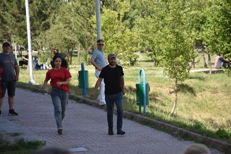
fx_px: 1347
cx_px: 116
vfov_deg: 6.5
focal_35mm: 210
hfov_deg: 9.8
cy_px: 77
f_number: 8
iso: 560
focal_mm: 140
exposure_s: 1/1000
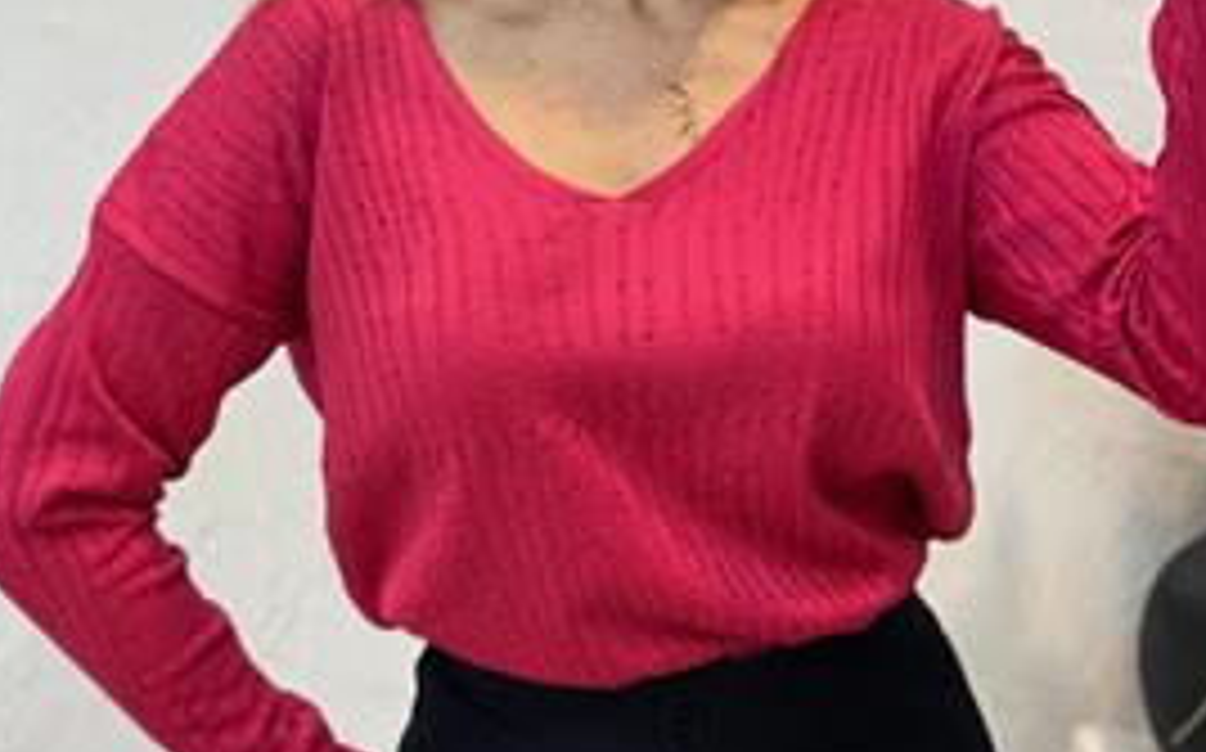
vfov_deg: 15.3
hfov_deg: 24.4
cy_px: 196
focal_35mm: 85
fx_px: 2791
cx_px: 594
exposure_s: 1/100
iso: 100
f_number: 2
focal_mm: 6
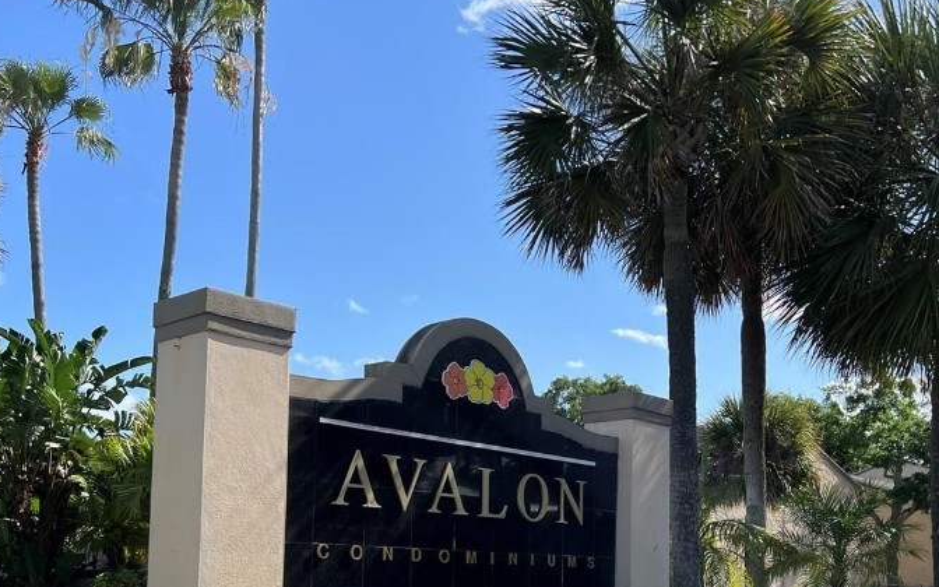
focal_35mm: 42
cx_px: 584
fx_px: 1075
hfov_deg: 46.8
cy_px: 519
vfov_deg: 29.4
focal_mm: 5.7
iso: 50
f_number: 1.5
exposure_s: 1/2915
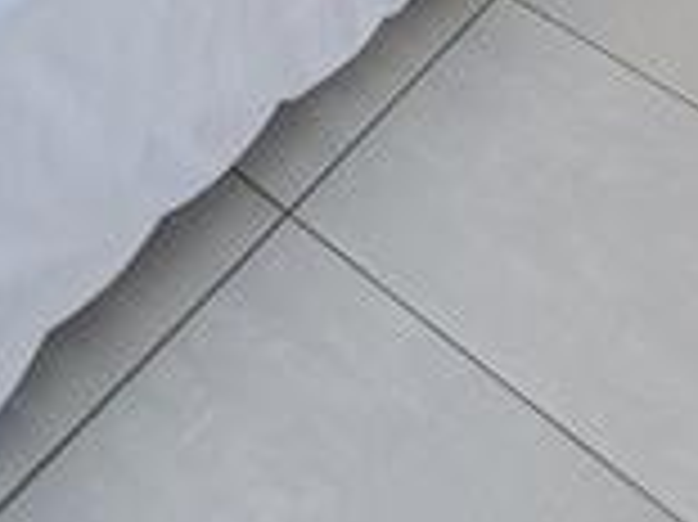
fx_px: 1350
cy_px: -684
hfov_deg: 27.6
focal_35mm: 67
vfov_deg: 14.9
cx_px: 32
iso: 100
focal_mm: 1.74
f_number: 2.2
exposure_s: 1/40
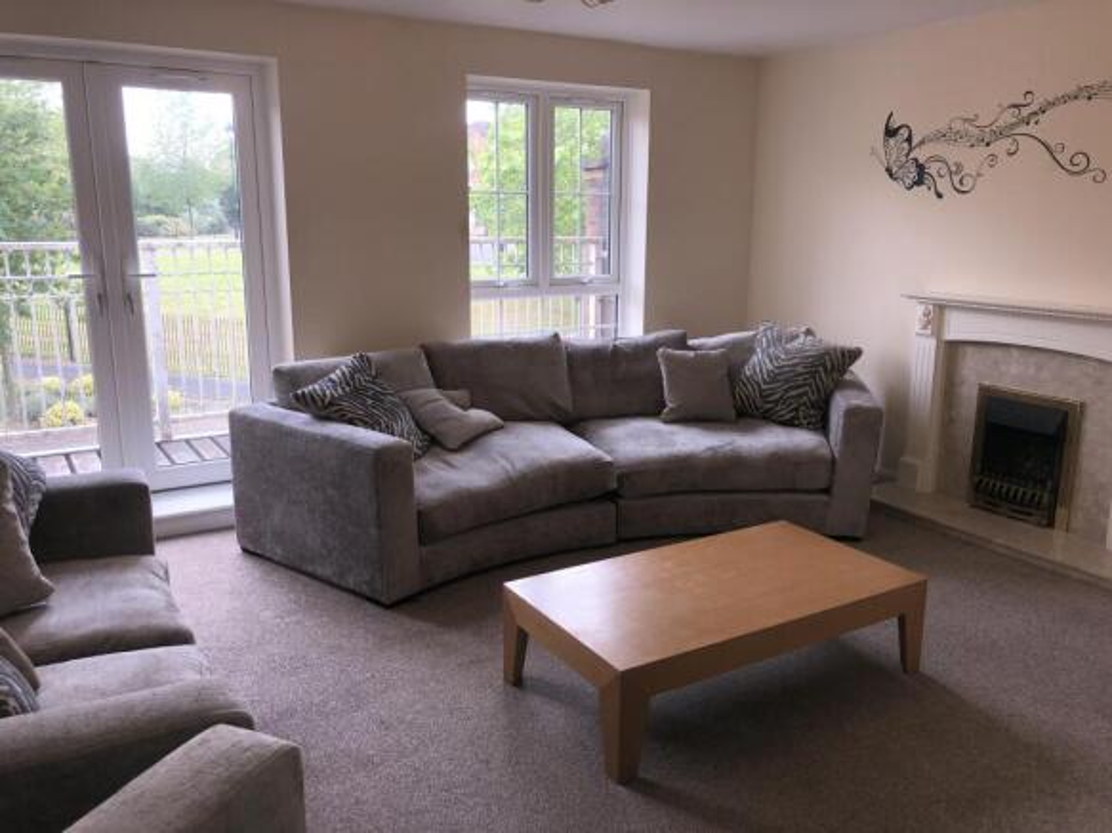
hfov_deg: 63.5
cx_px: 556
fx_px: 899
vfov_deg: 49.7
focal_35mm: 28
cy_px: 416
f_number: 1.8
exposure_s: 1/142
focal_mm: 3.99
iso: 20
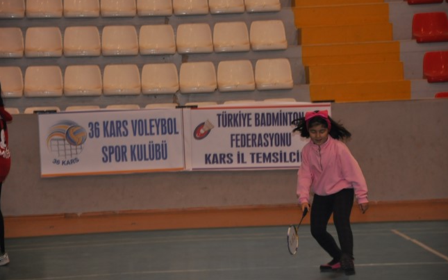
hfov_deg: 13.0
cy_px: 131
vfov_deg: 8.1
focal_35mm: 162
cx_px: 224
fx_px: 1972
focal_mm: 105
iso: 800
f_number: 5.6
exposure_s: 1/60
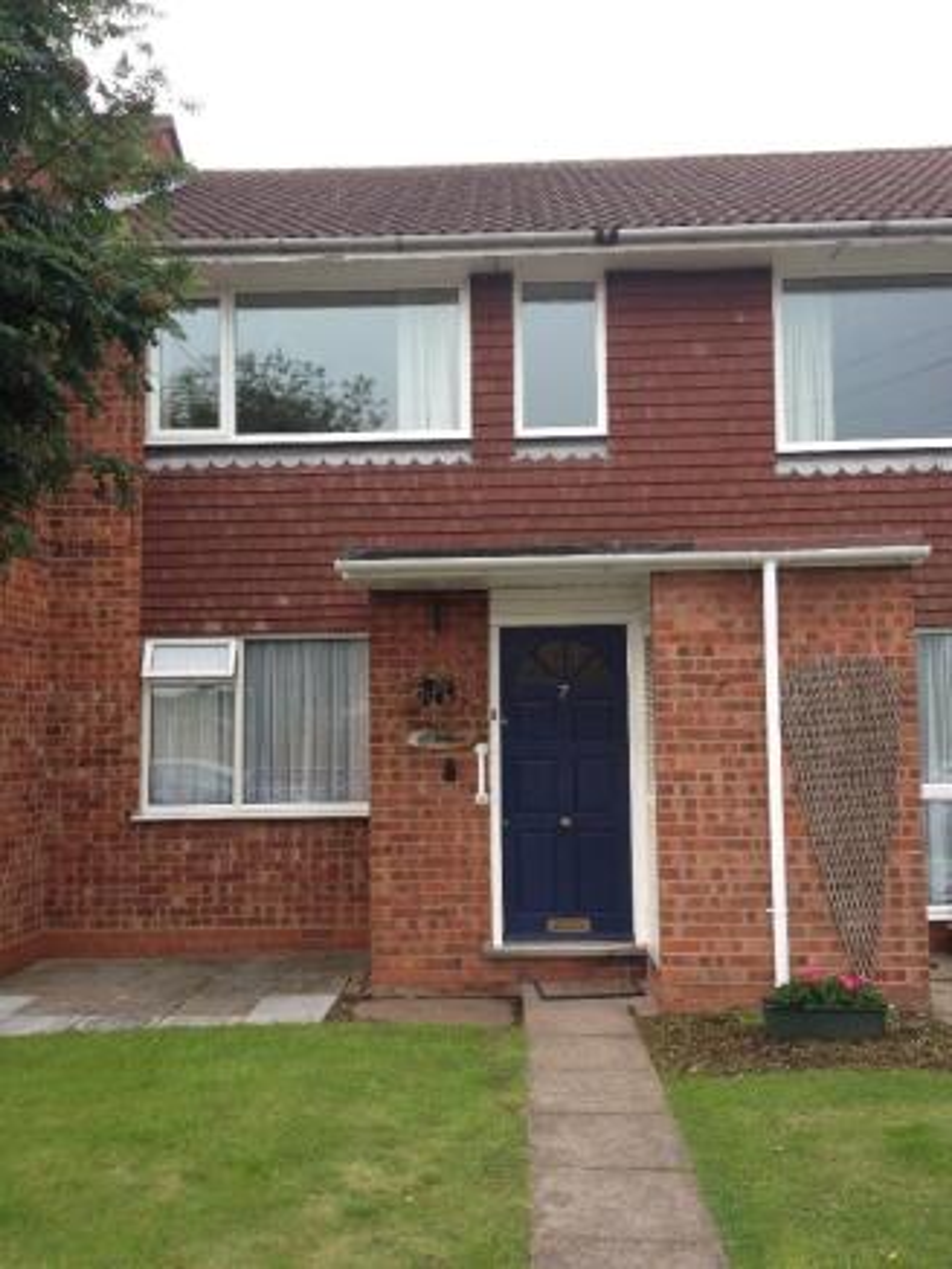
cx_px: 476
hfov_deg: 40.7
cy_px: 634
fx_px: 1283
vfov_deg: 52.6
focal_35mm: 35
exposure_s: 1/260
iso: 80
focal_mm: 4.28
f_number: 2.4
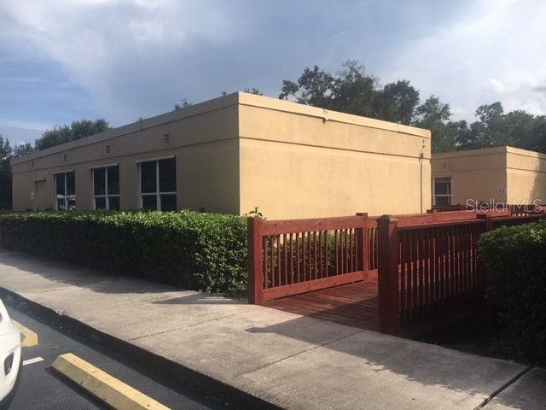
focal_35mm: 29
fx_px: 457
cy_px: 205
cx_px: 273
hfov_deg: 61.7
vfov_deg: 48.2
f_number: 2.2
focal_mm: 4.15
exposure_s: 1/1479
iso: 25
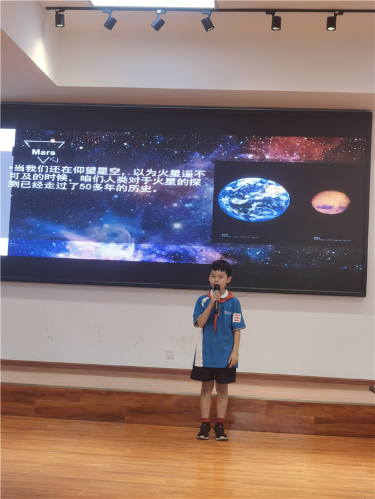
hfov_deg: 24.4
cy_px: 250
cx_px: 188
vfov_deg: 32.2
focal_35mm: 60
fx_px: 867
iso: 80
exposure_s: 1/100
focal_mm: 5.56
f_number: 1.6
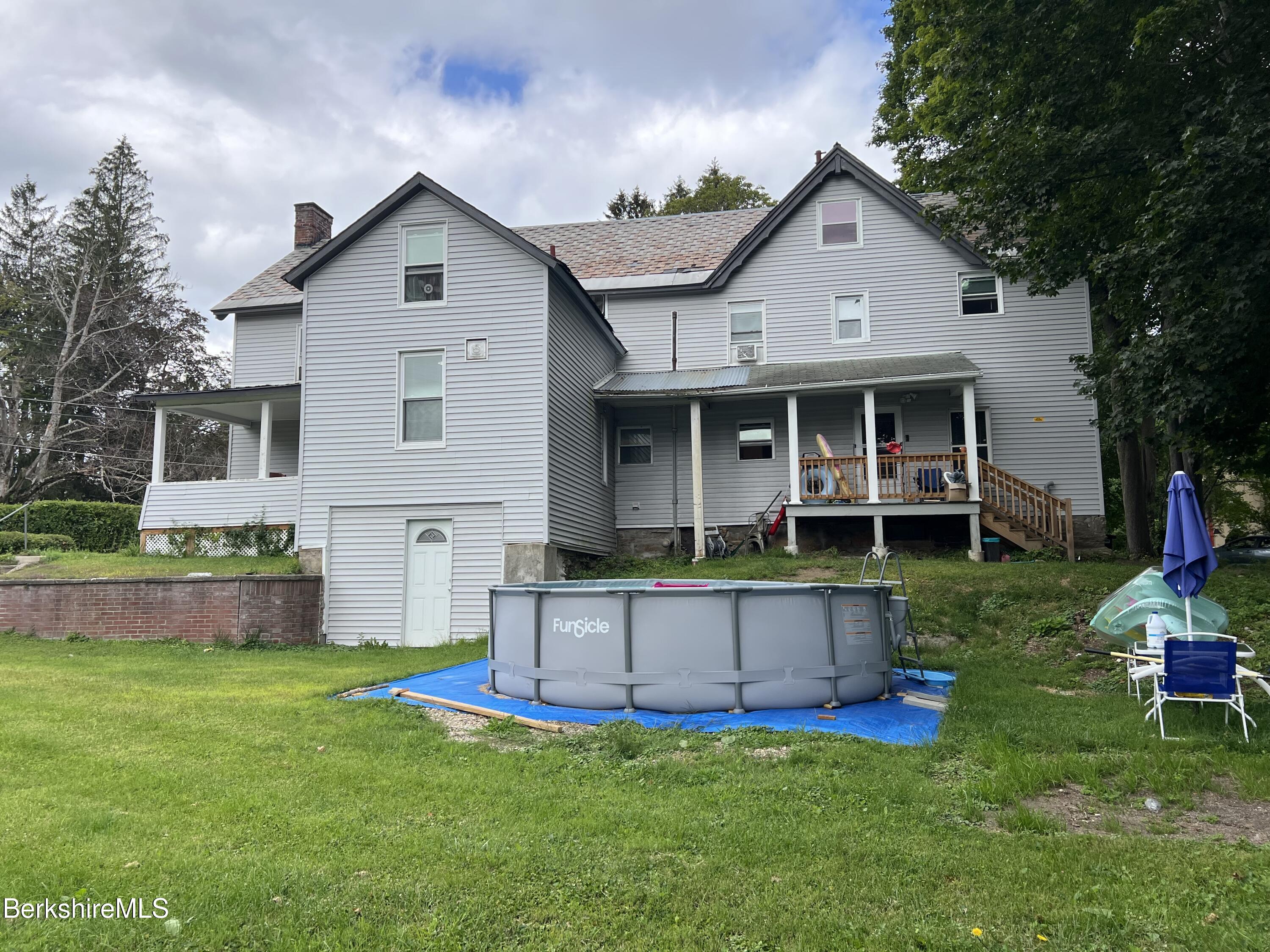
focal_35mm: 26
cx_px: 635
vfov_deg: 53.1
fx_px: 954
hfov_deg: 67.3
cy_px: 476
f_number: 1.5
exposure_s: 1/1344
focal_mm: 5.7
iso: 50
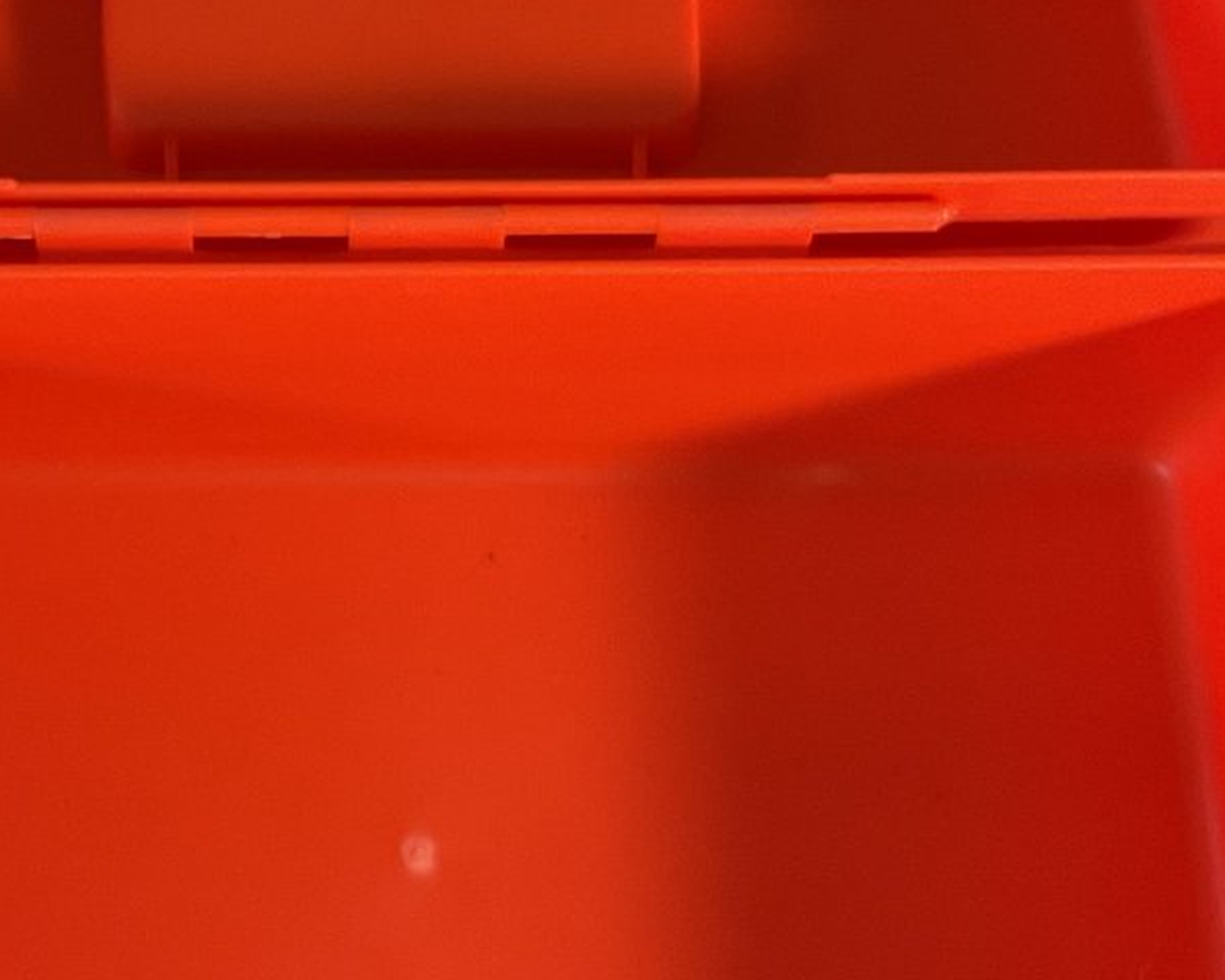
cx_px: 386
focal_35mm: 72
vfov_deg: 21.3
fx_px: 2610
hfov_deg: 26.2
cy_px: 435
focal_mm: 3
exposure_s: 1/60
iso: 200
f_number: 1.8
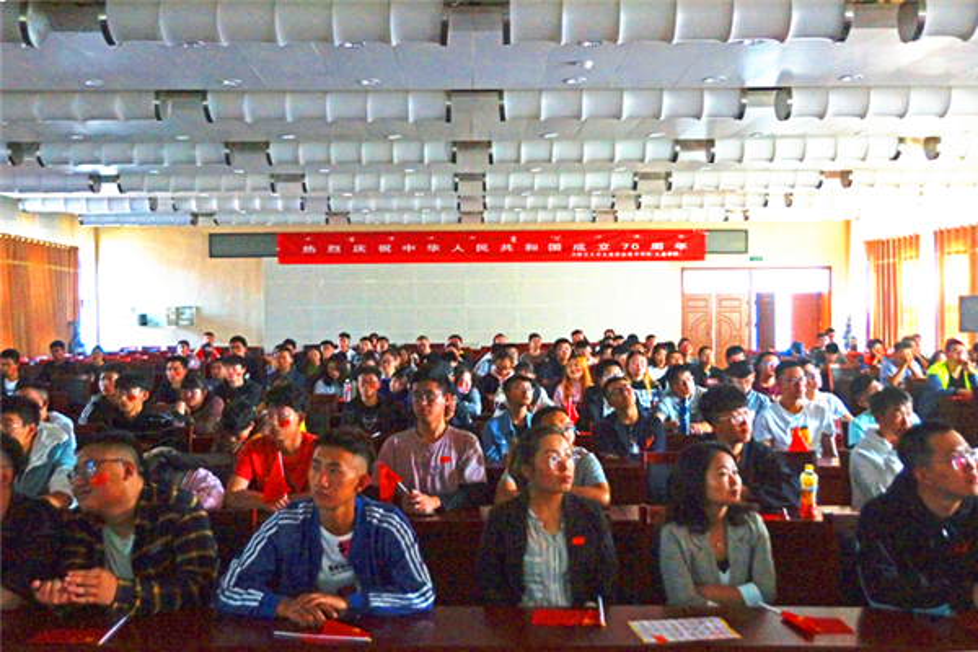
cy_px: 326
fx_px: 896
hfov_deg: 57.2
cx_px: 489
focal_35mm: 33
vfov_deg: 40.0
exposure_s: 1/40
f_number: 3.5
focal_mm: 22
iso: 1600
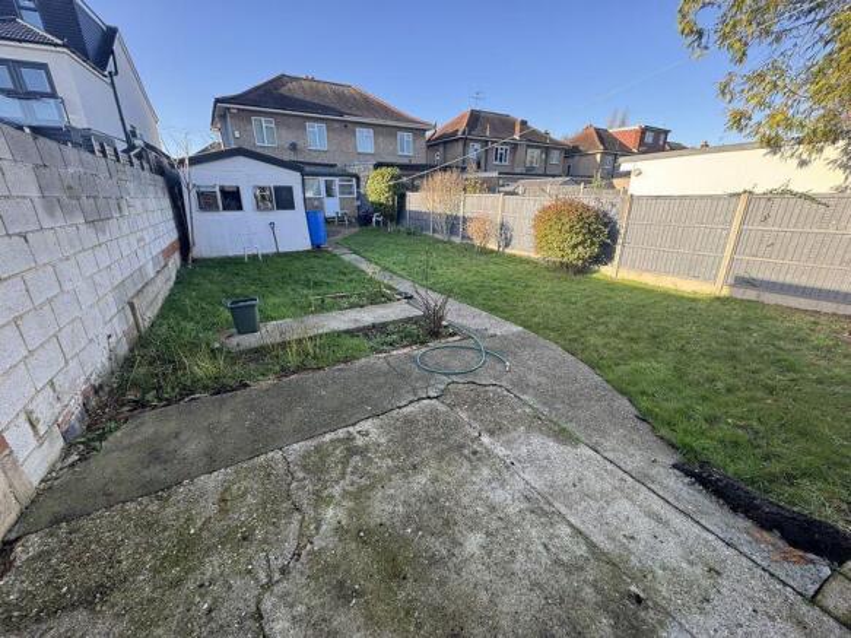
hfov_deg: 102.1
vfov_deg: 85.7
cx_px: 426
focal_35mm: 14
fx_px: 344
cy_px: 319
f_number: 2.2
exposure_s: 1/135
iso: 40
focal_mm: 2.22
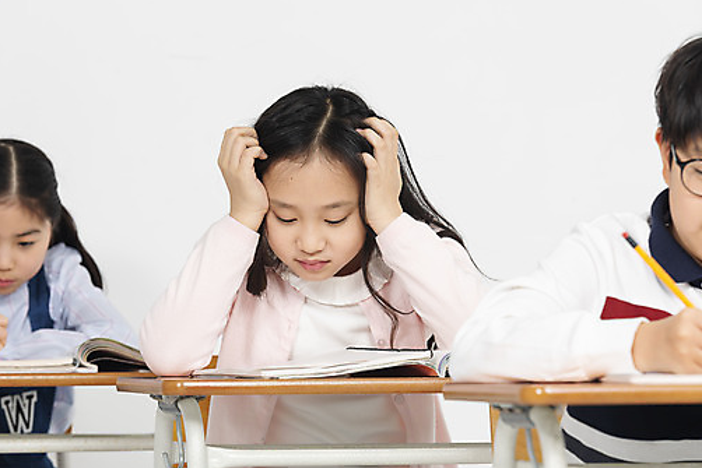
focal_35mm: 179
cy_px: 228
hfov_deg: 11.5
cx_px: 349
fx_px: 3491
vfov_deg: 7.7
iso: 100
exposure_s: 1/125
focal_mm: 150
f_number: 5.6
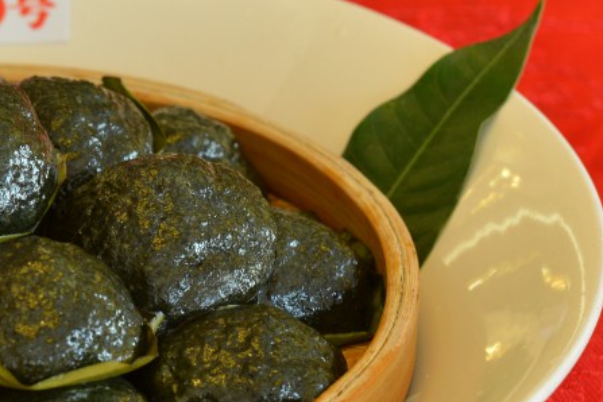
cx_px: -212
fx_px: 8140
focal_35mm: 486
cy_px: 90
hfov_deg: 4.2
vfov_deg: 2.8
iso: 800
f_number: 5.6
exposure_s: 1/80
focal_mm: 155
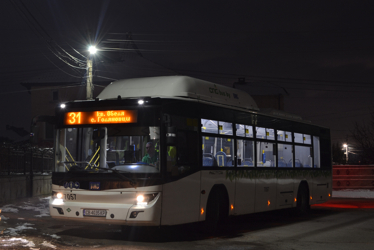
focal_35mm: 63
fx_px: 655
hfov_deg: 31.9
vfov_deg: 21.6
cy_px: 125
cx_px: 187
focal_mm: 42
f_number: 8
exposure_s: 4
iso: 100
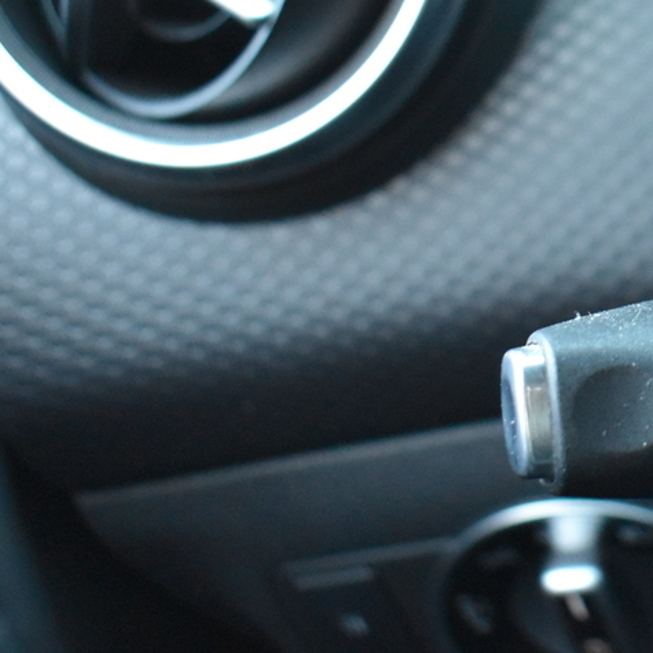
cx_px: 892
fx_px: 1857
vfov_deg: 19.9
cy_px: 242
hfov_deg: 18.3
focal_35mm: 87
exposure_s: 1/125
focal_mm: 20
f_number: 4
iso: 3200
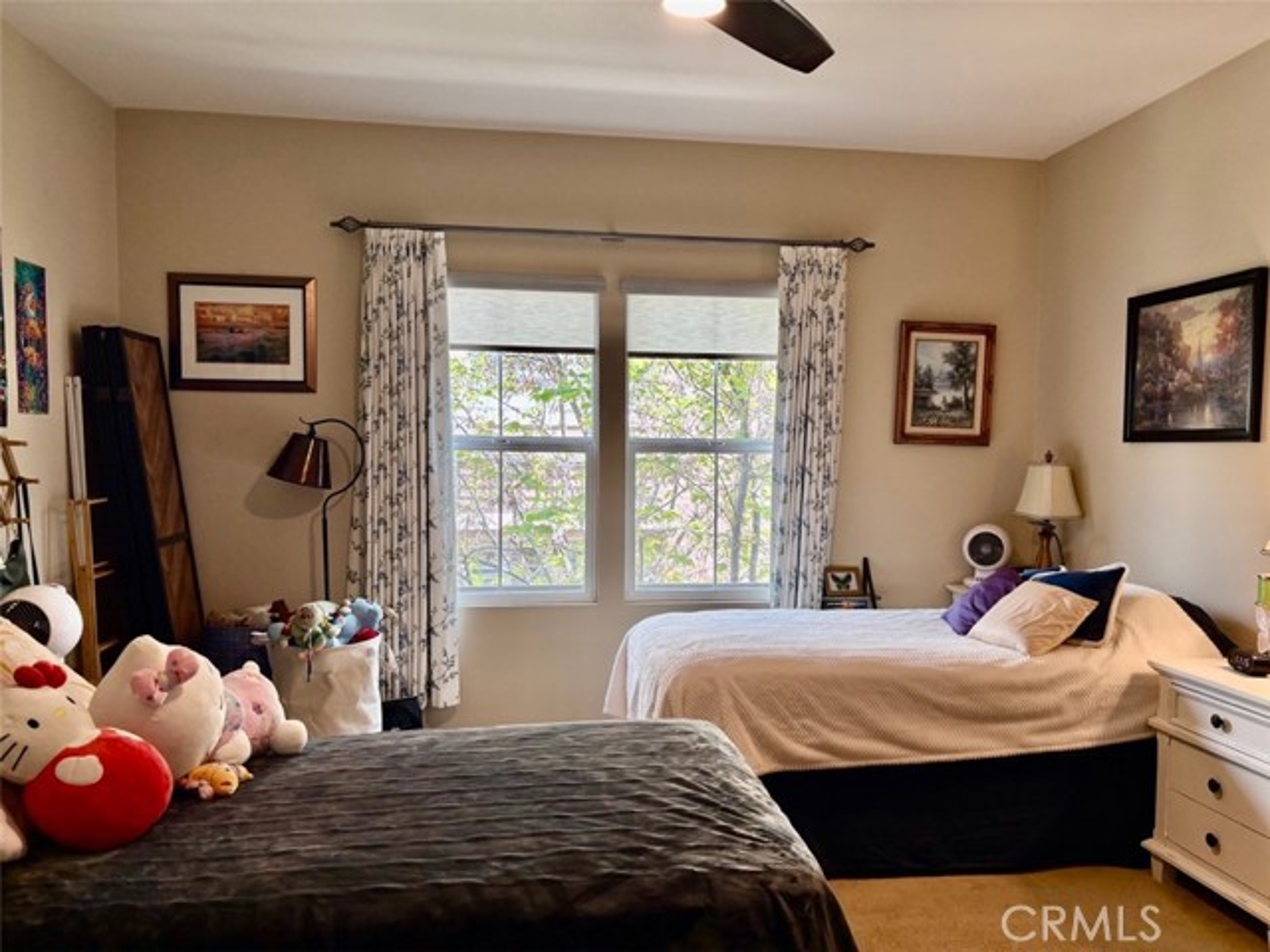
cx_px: 635
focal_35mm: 26
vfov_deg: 53.1
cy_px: 476
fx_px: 954
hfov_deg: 67.3
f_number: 1.6
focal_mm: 5.96
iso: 32
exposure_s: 1/120
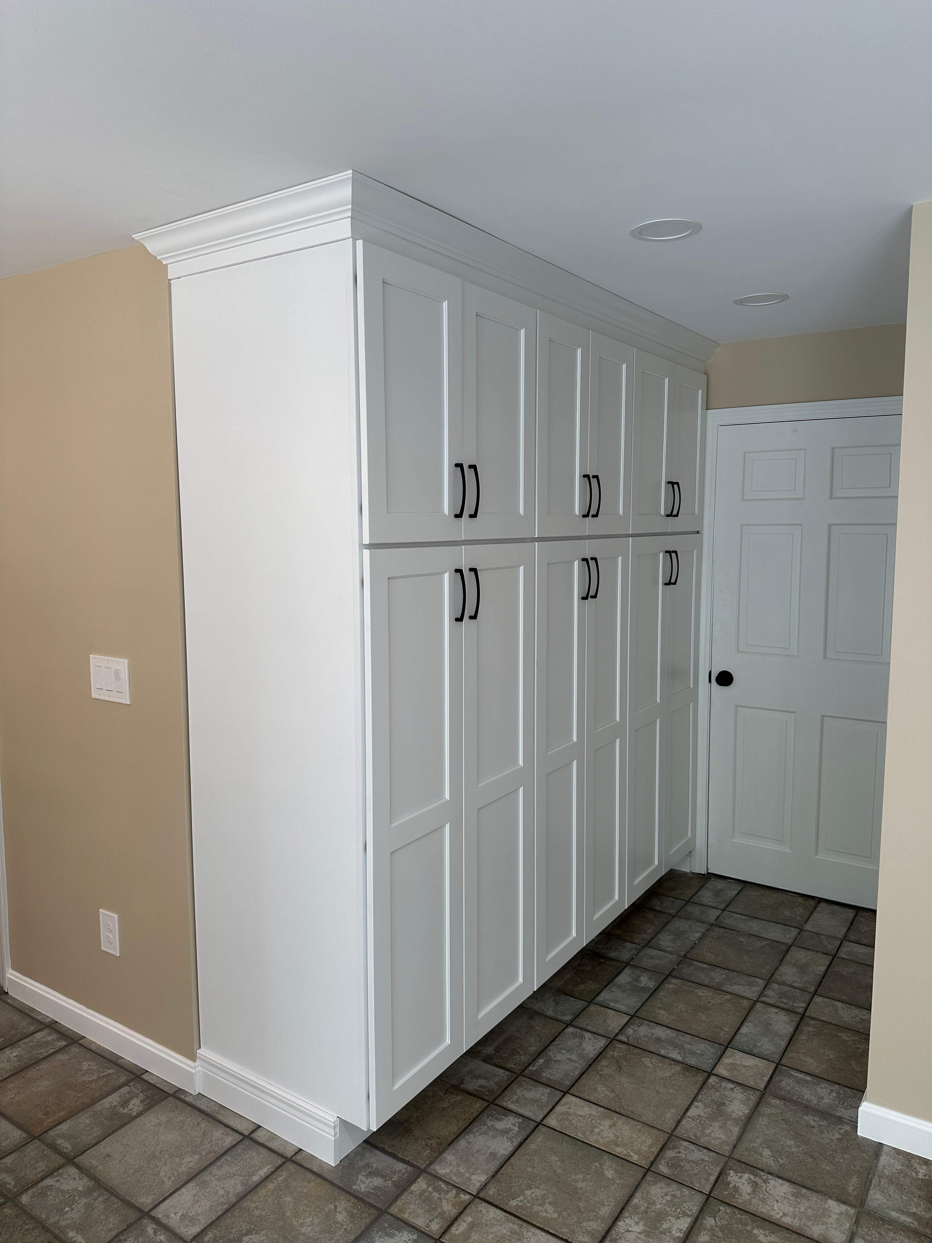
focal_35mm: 24
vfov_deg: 71.6
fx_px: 862
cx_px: 466
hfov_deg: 56.8
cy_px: 622
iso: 64
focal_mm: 6.86
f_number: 1.78
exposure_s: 1/120
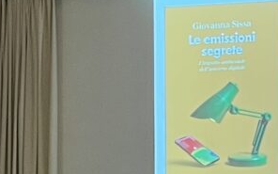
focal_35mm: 179
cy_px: 71
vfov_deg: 7.3
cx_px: 348
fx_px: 1356
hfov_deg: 11.4
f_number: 1.6
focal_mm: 5.1
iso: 100
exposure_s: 1/60
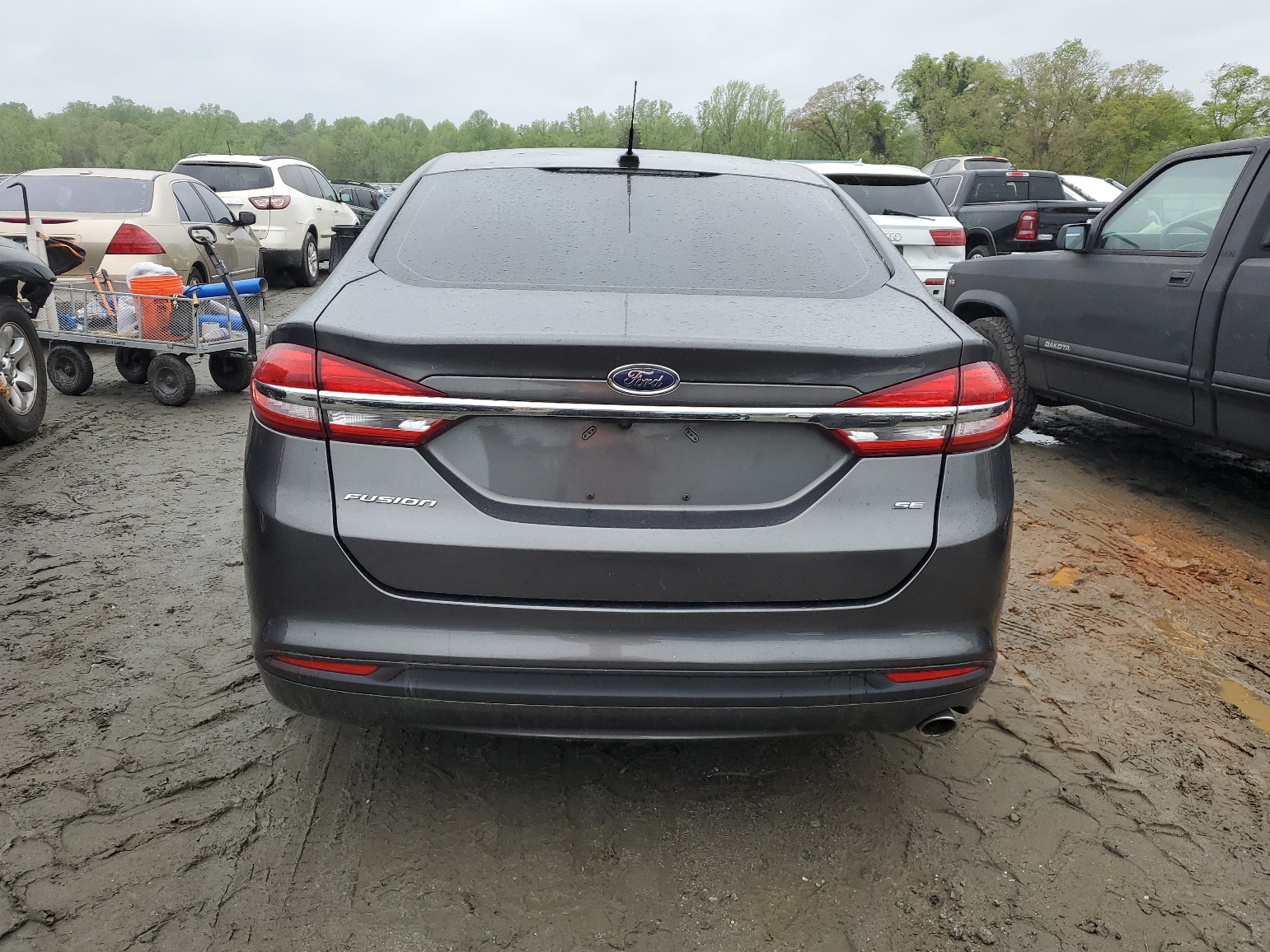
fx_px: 991
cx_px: 623
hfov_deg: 65.3
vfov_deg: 51.4
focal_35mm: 27
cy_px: 488
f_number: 1.5
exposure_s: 1/588
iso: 50
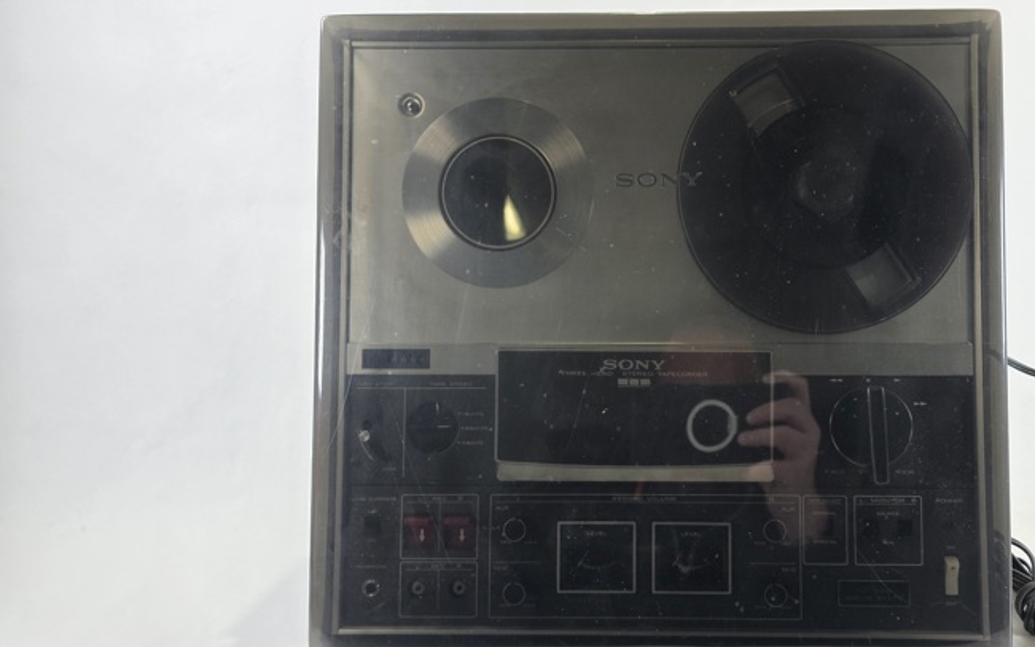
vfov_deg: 41.8
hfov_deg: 62.2
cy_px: 359
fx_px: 846
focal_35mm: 30
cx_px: 631
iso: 64
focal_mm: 6.3
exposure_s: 1/180
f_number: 1.7
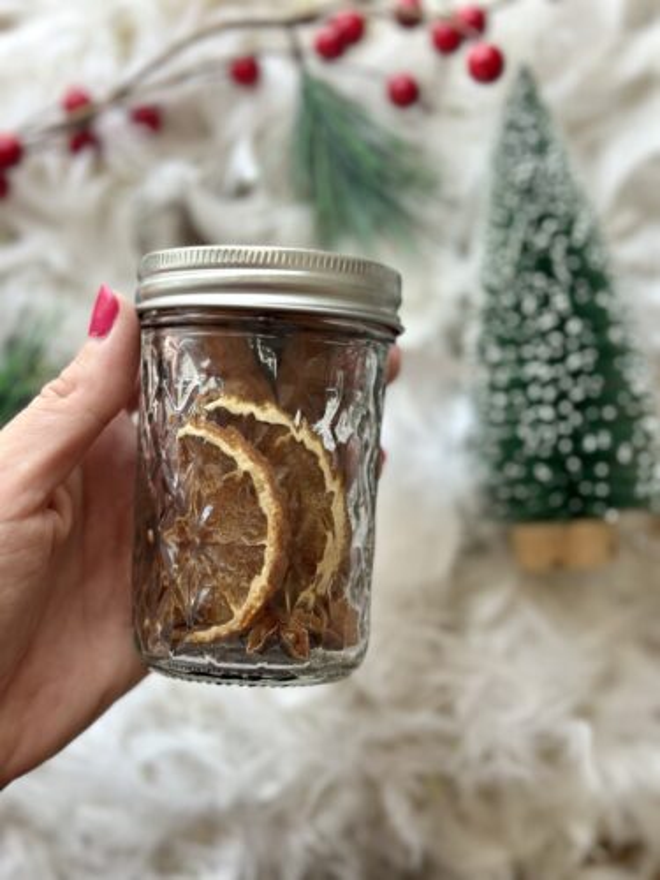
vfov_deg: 39.7
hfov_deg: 30.3
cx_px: 330
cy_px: 440
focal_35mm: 48
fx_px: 1220
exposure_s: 1/79
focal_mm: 6.86
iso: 125
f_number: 1.78
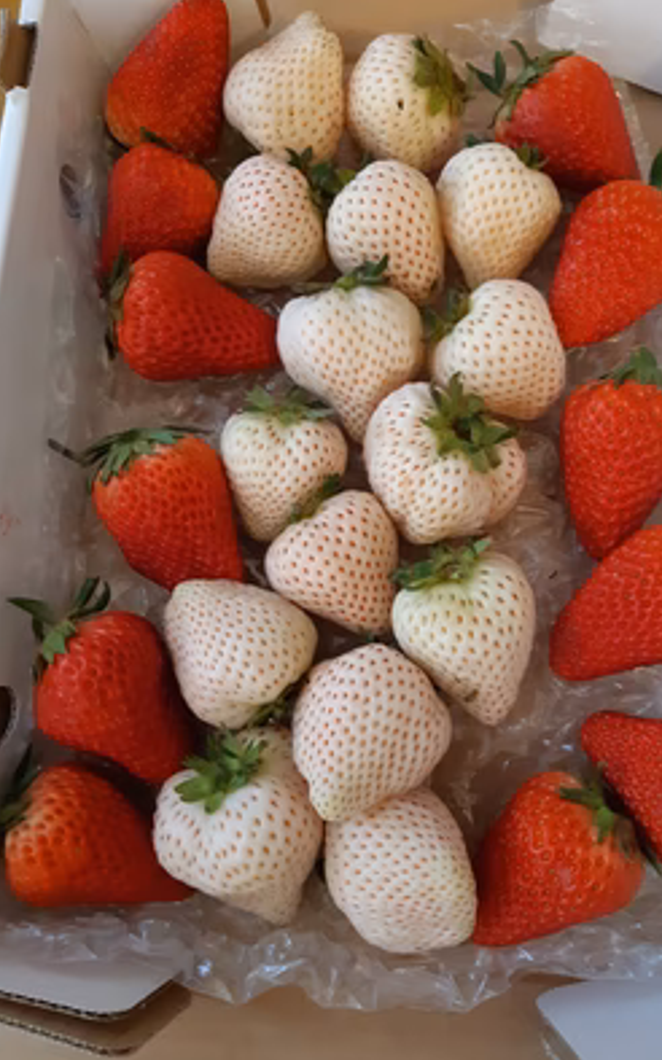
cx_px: 361
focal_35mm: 28
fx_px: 809
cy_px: 535
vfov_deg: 66.5
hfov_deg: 44.5
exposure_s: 1/25
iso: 250
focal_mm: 3.93
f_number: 1.7
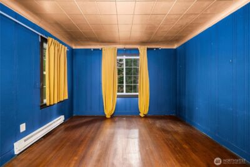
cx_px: 125
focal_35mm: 13
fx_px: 90
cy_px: 84
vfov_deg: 85.5
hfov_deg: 108.3
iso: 1000
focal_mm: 13
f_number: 7.1
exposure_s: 1.6
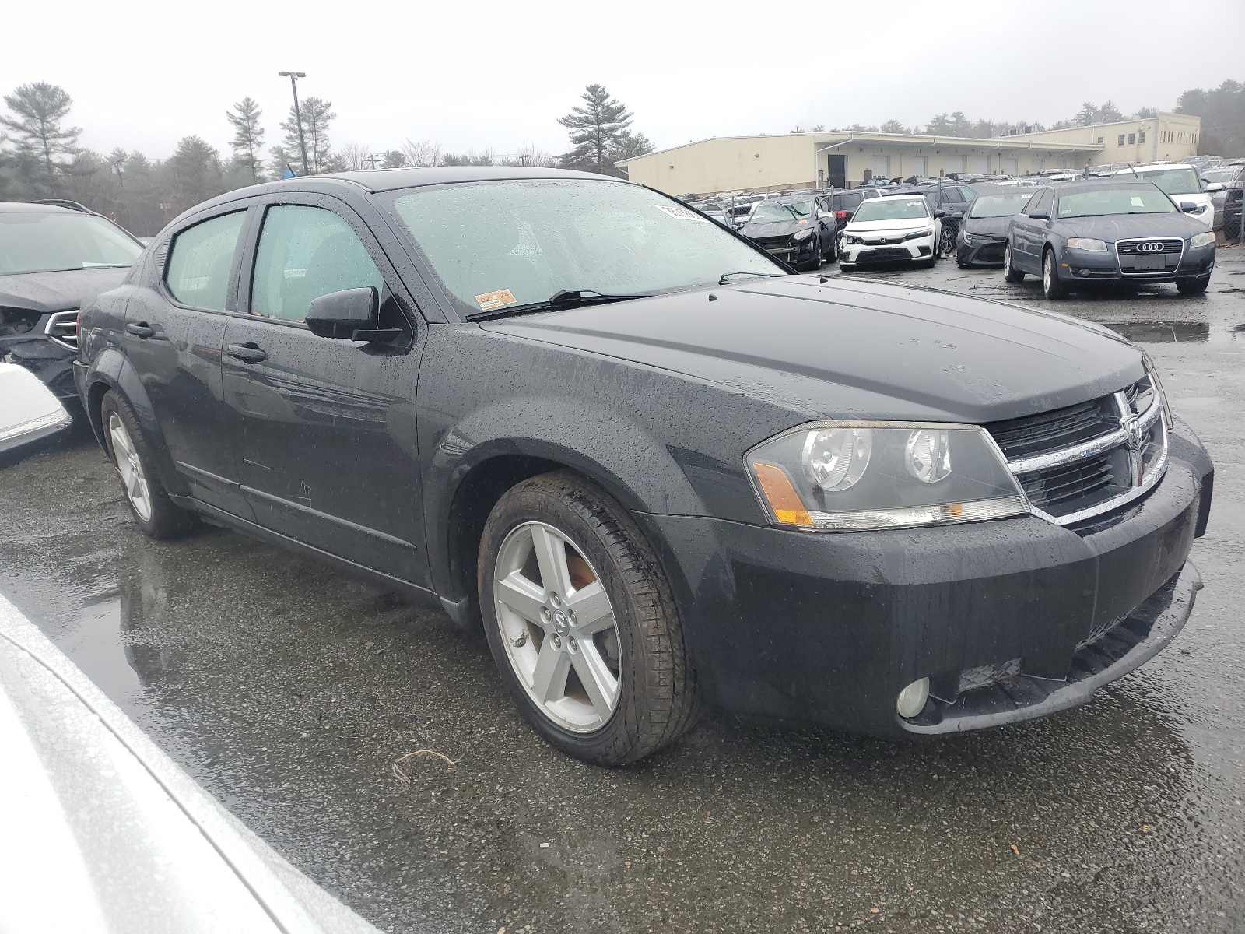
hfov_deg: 67.3
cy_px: 467
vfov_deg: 53.1
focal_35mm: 26
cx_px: 622
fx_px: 935
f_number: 1.5
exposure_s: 1/385
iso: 50
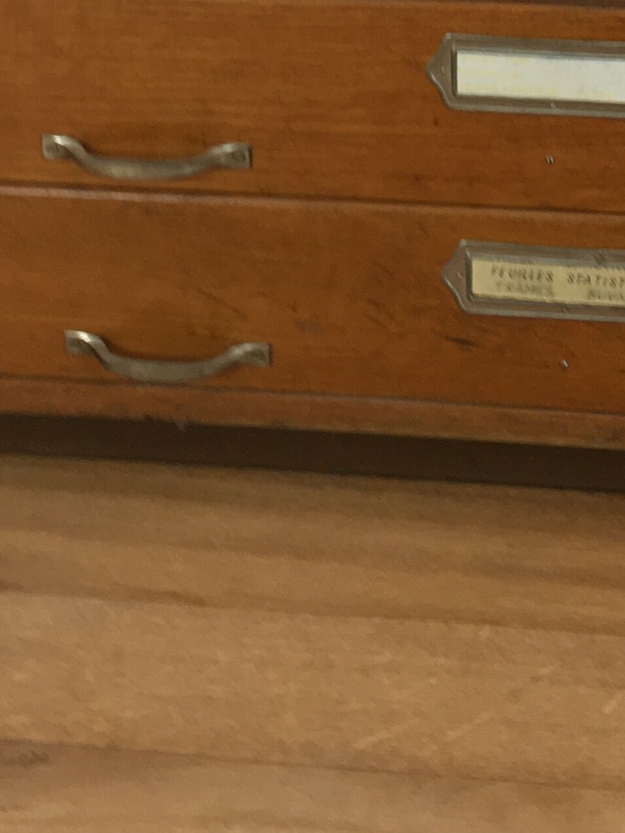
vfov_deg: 18.8
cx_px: 472
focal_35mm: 92
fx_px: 2215
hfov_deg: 16.0
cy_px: -405
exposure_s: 1/33
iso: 50
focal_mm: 4.15
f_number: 2.2
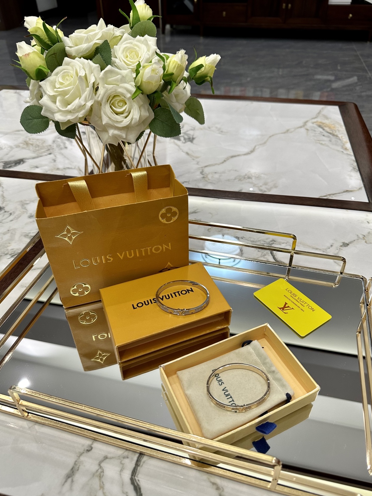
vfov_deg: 69.4
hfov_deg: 54.9
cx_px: 185
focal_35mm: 25
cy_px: 245
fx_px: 358
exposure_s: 1/100
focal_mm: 6.86
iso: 160
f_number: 1.78
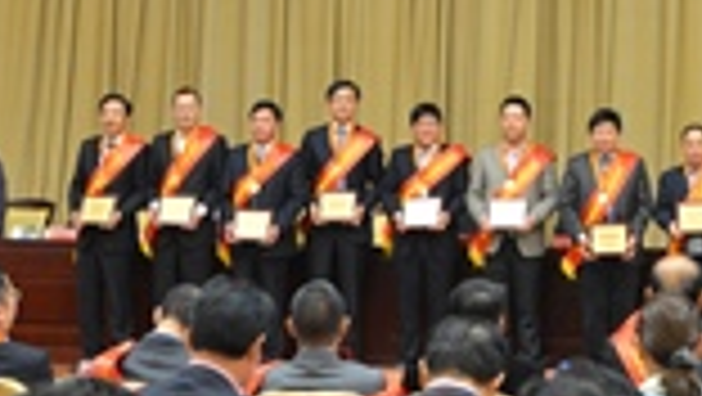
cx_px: 670
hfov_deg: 24.6
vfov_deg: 14.0
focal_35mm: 83
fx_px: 1546
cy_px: -115
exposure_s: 1/50
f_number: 3.5
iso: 400
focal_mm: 18
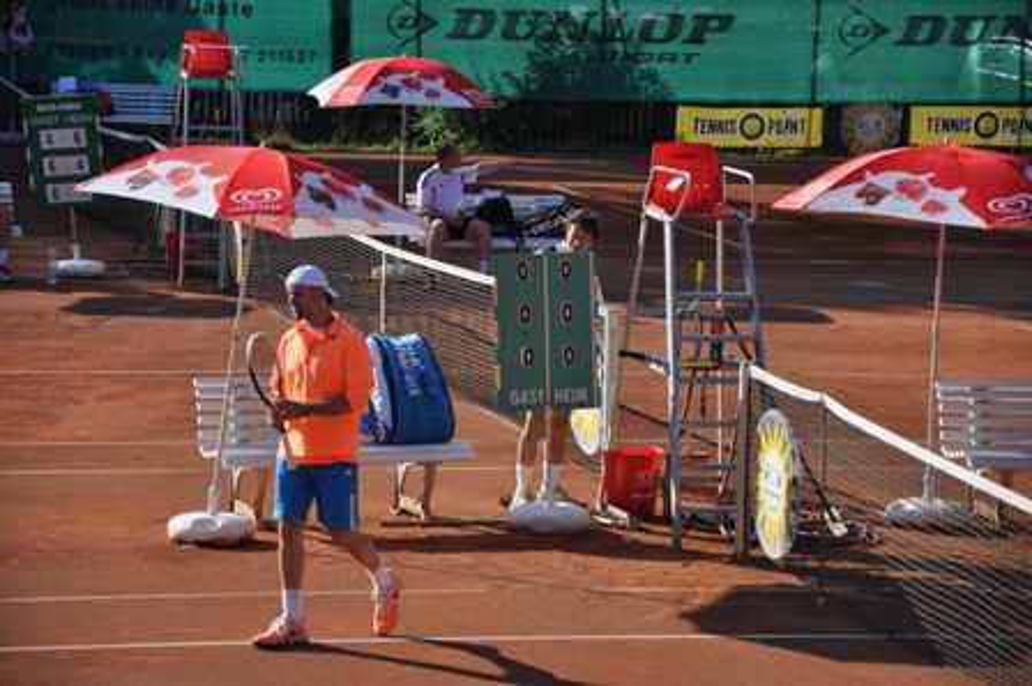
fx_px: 4512
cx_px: 516
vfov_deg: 8.7
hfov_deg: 13.0
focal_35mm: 158
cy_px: 343
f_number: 5.6
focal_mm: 105
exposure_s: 1/1250
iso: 400
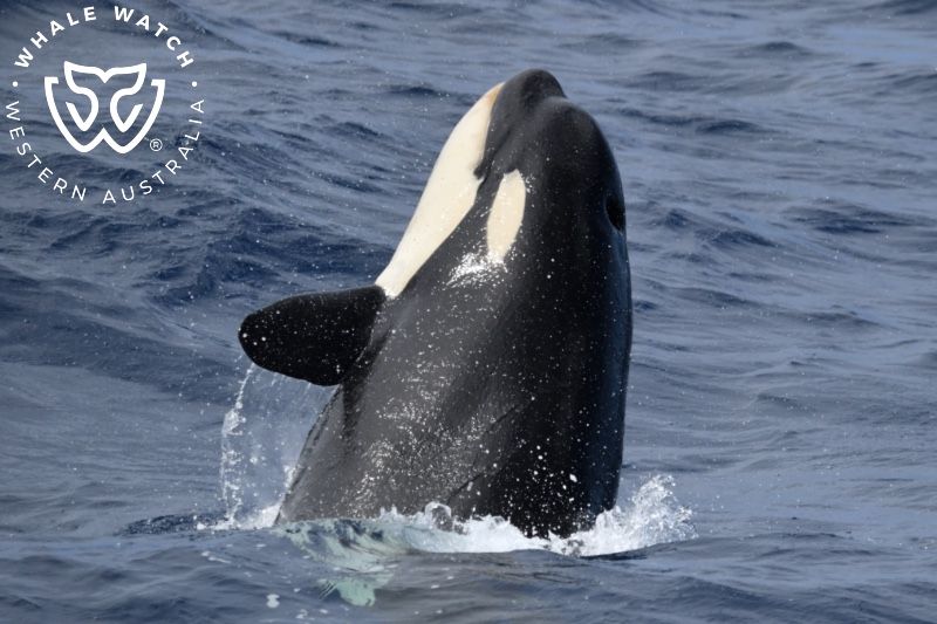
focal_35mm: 420
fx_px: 10929
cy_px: 312
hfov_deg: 4.9
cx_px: 468
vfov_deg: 3.3
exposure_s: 1/8000
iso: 1000
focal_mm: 420
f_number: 6
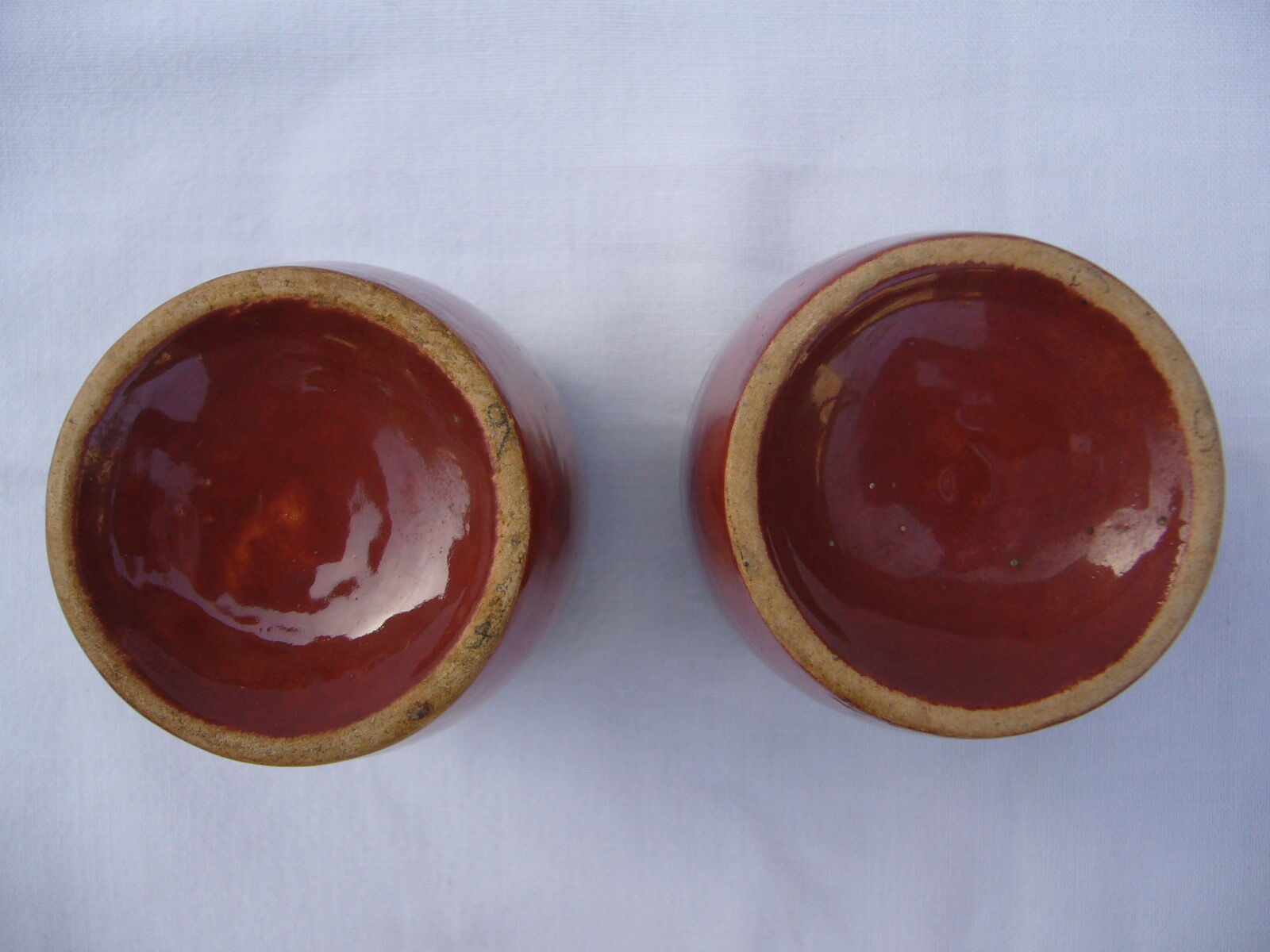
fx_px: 1284
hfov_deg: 52.6
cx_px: 635
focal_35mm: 35
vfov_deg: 40.7
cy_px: 476
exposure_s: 1/320
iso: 80
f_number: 2.8
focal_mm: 5.8
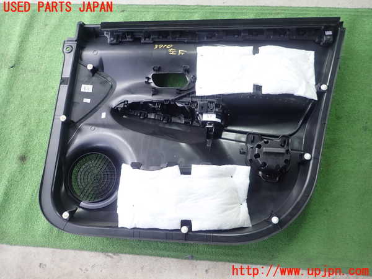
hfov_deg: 69.4
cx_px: 186
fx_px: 269
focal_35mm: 25
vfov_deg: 54.9
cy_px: 140
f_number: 2
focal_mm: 4.5
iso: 160
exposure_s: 1/60
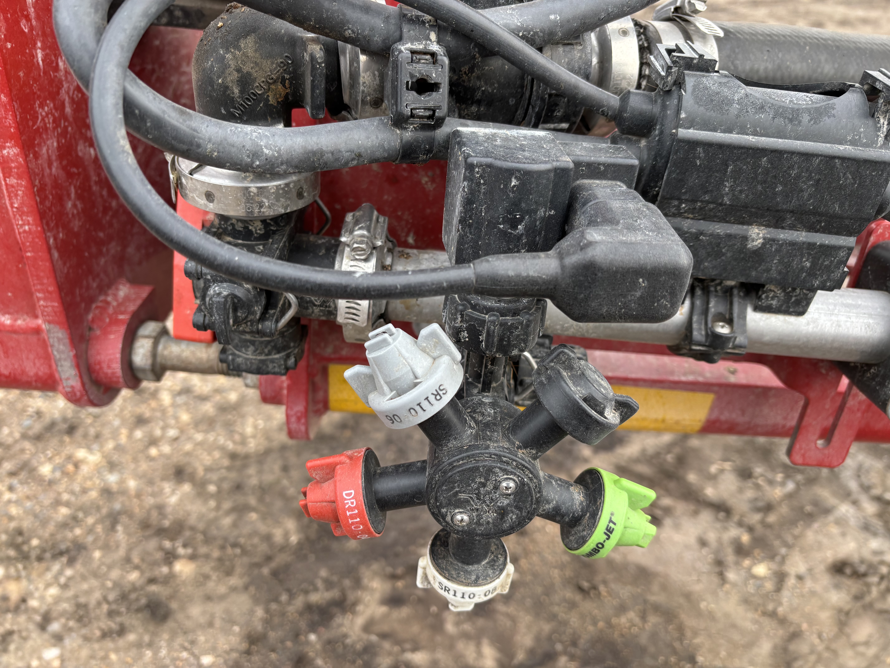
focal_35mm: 26
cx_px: 445
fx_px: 668
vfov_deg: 53.1
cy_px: 334
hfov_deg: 67.3
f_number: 1.6
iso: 50
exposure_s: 1/121
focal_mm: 5.96
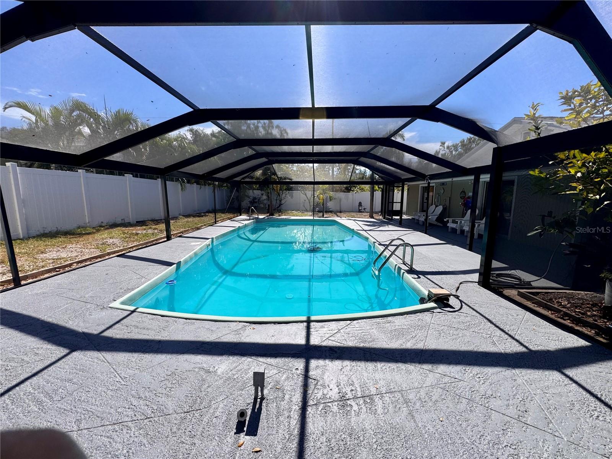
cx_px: 306
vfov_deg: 85.7
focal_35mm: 14
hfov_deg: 102.1
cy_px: 230
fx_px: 248
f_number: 2.2
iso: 50
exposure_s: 1/1506
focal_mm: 2.22
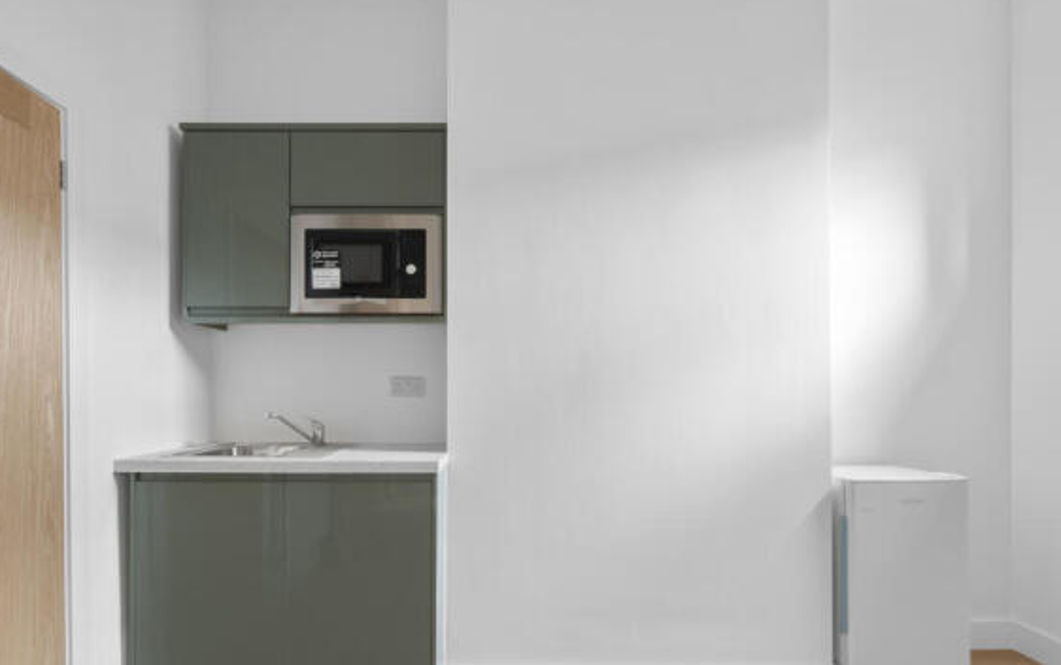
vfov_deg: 62.0
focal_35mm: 19
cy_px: 384
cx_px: 504
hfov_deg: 87.9
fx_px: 550
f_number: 16
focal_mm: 16
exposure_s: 4
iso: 200
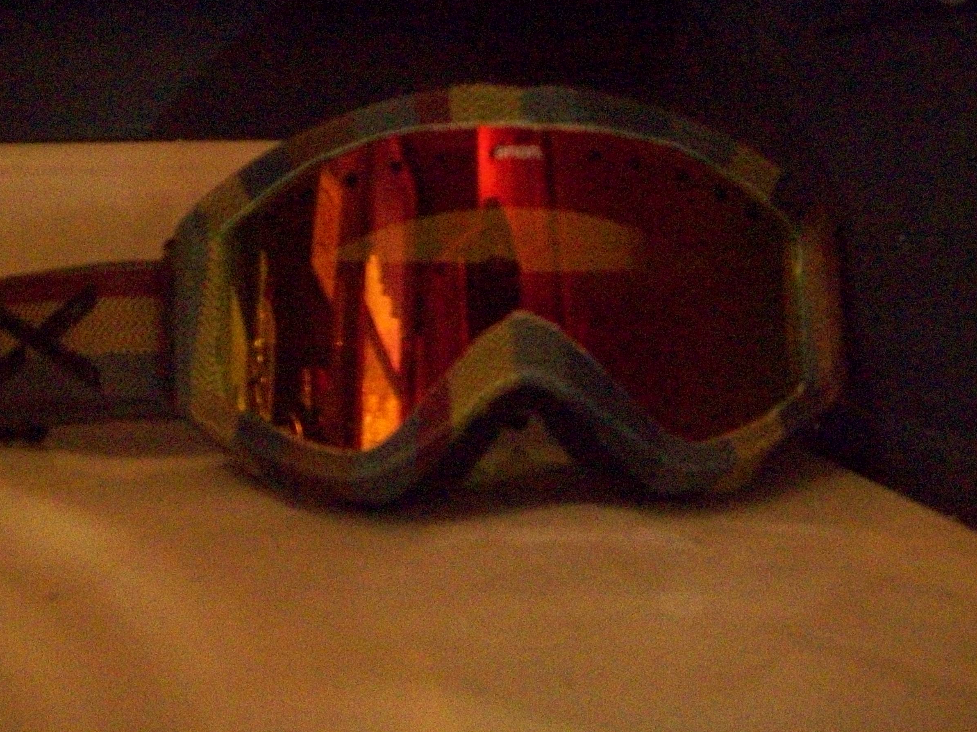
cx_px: 478
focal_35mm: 43
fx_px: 1213
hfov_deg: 43.9
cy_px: 322
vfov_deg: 33.5
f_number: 2.7
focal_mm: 6
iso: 800
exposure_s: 1/128
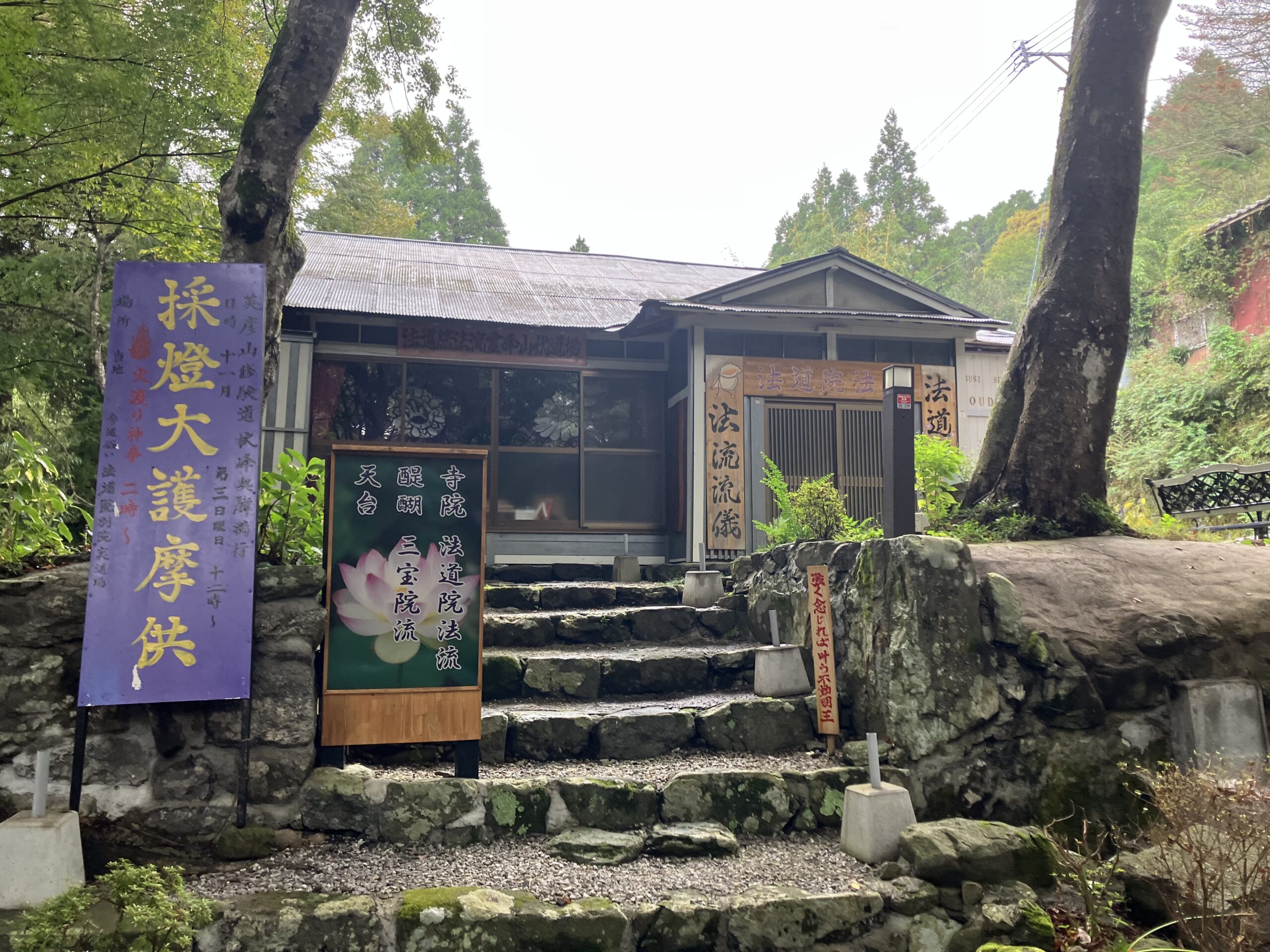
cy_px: 476
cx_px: 635
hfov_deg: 63.4
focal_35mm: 28
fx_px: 1027
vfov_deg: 49.7
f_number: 1.8
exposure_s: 1/121
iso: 64
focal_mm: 3.99
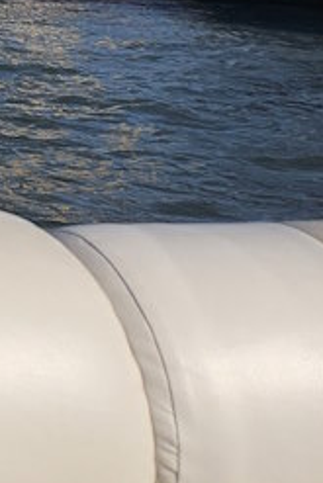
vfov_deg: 15.8
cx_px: -846
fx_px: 1559
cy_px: -305
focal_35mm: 116
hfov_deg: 8.4
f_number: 1.8
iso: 25
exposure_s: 1/3143
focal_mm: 5.4
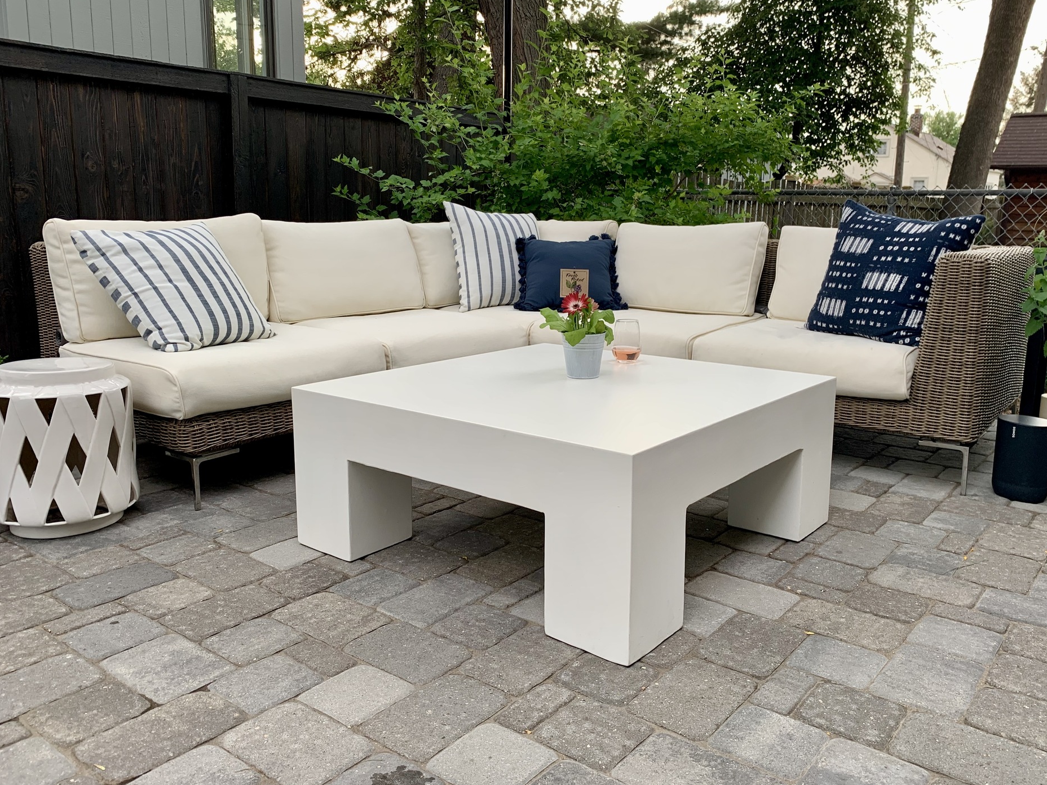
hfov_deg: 63.4
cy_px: 370
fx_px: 847
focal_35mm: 28
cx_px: 554
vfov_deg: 49.7
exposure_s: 1/122
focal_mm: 4.25
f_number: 1.8
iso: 40
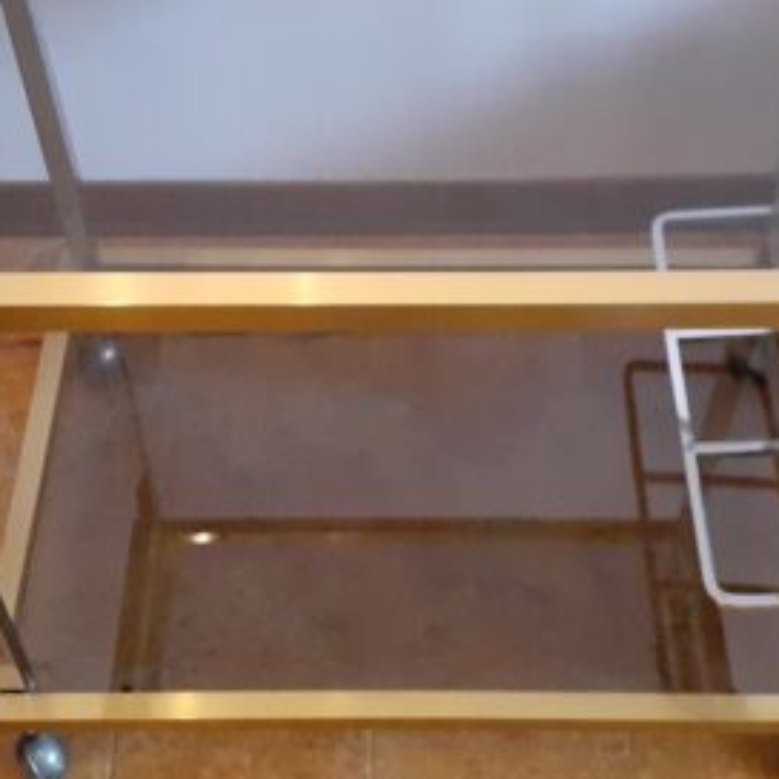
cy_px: 251
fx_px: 1146
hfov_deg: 37.5
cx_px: 450
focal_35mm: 45
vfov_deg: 37.1
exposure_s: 1/20
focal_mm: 3.6
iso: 800
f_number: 1.9
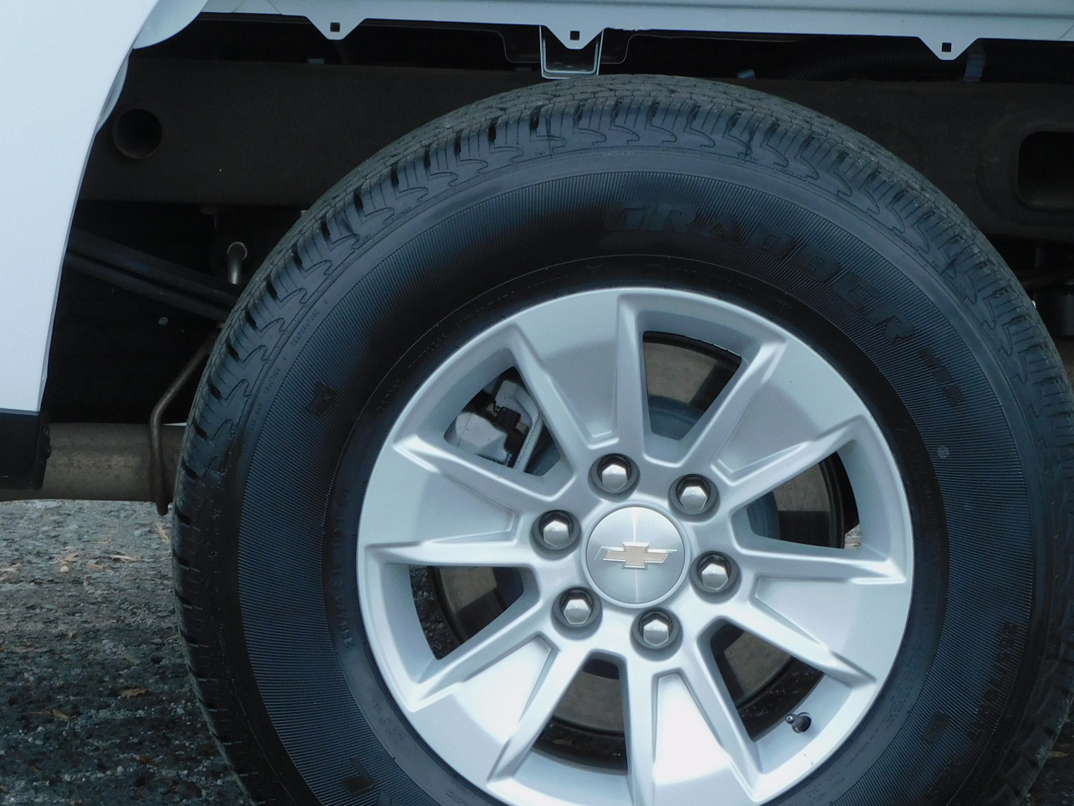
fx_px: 6950
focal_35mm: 224
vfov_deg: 6.6
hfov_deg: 8.8
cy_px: 478
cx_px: 623
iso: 125
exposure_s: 1/125
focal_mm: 26.9
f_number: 5.2
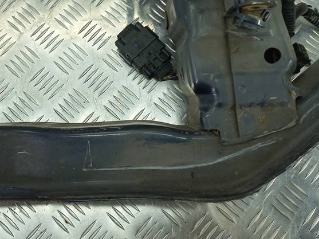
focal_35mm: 46
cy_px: 35
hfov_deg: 41.2
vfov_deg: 30.4
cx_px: 138
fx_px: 424
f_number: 1.8
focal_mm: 4.6
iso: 50
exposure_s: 1/50
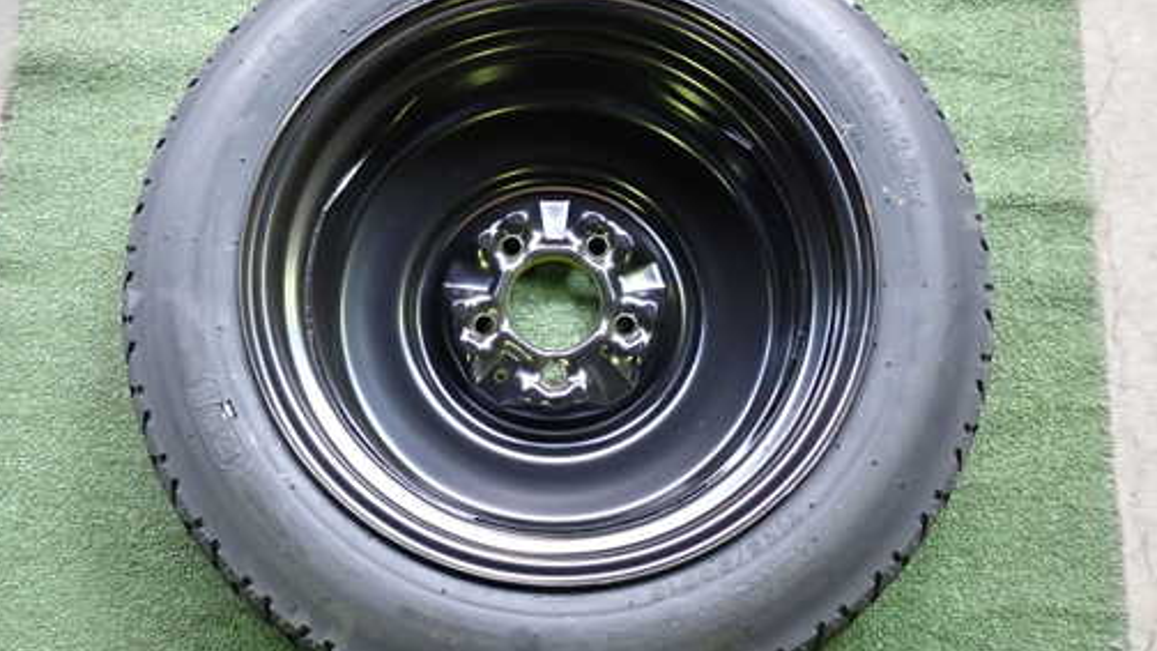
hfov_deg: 51.5
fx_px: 1197
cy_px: 345
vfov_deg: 30.4
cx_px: 524
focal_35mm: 39
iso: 250
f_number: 2.3
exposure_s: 1/30
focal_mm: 5.4
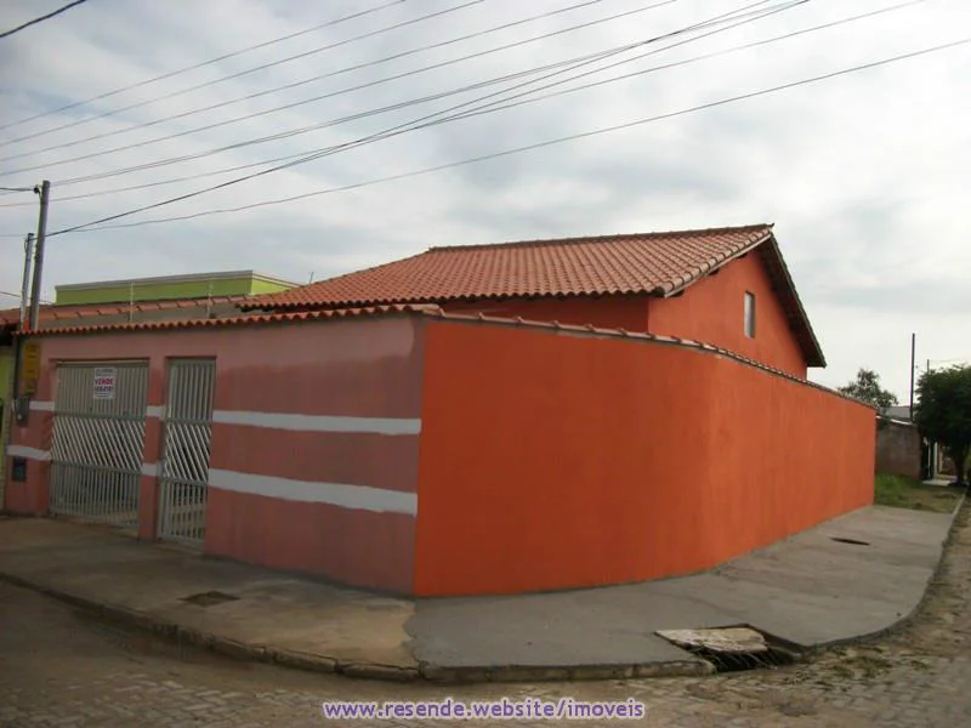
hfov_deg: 56.8
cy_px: 364
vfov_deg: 44.2
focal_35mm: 32
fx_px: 898
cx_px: 486
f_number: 8.8
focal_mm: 5.7
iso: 80
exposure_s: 1/320
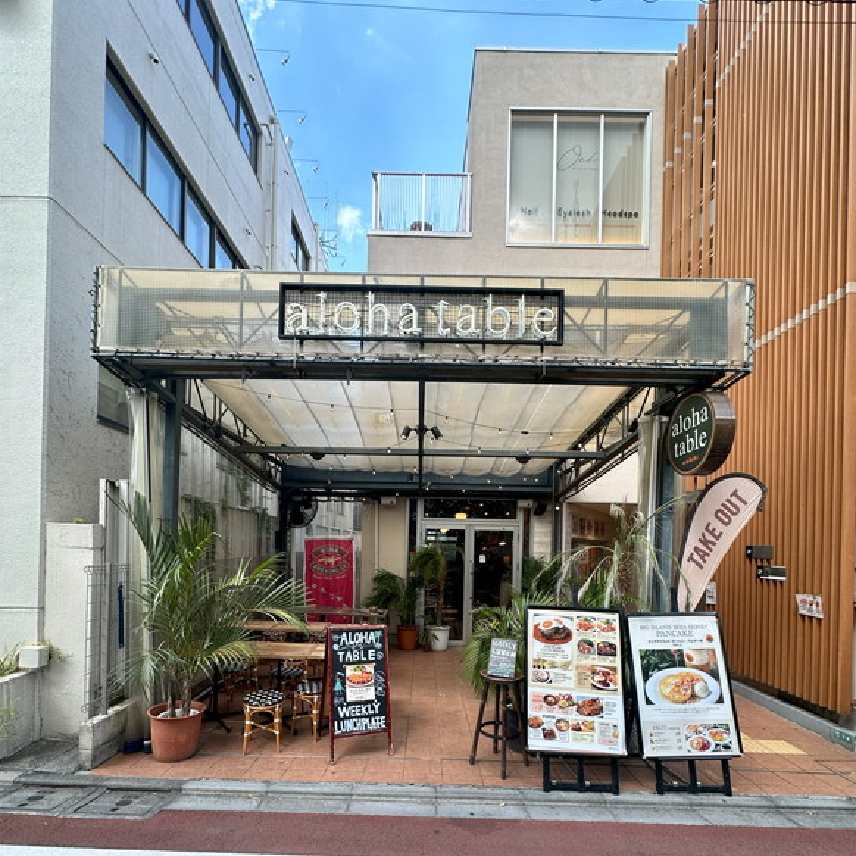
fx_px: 476
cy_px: 547
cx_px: 422
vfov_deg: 82.0
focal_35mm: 17
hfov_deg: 84.0
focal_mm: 2.22
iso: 40
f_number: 2.2
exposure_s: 1/141
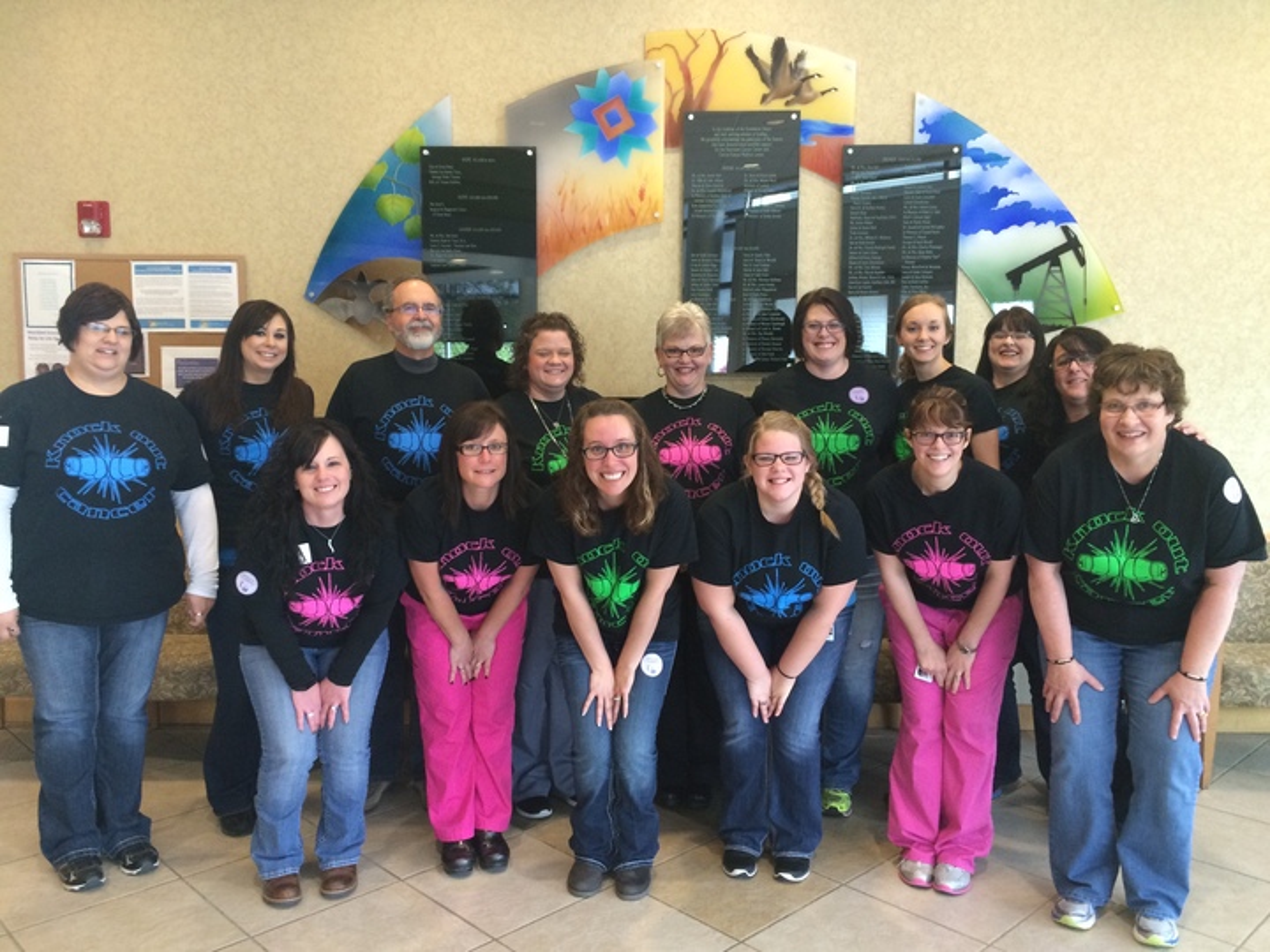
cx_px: 635
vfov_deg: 48.2
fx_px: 1064
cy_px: 476
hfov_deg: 61.7
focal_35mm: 29
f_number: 2.2
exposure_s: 1/30
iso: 160
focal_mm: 4.15
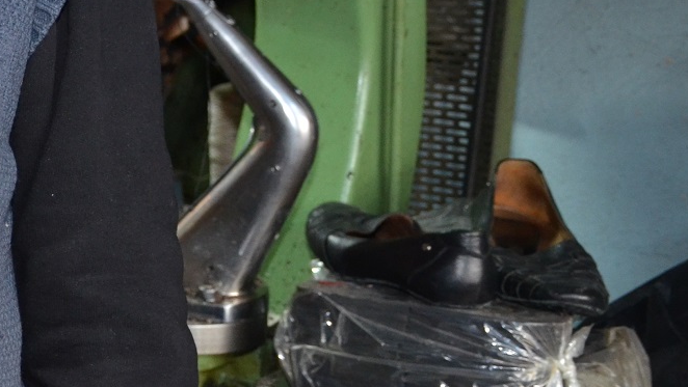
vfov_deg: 8.4
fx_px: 2592
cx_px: -338
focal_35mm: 142
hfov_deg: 14.2
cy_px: -137
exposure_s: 1/60
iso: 800
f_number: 4
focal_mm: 30
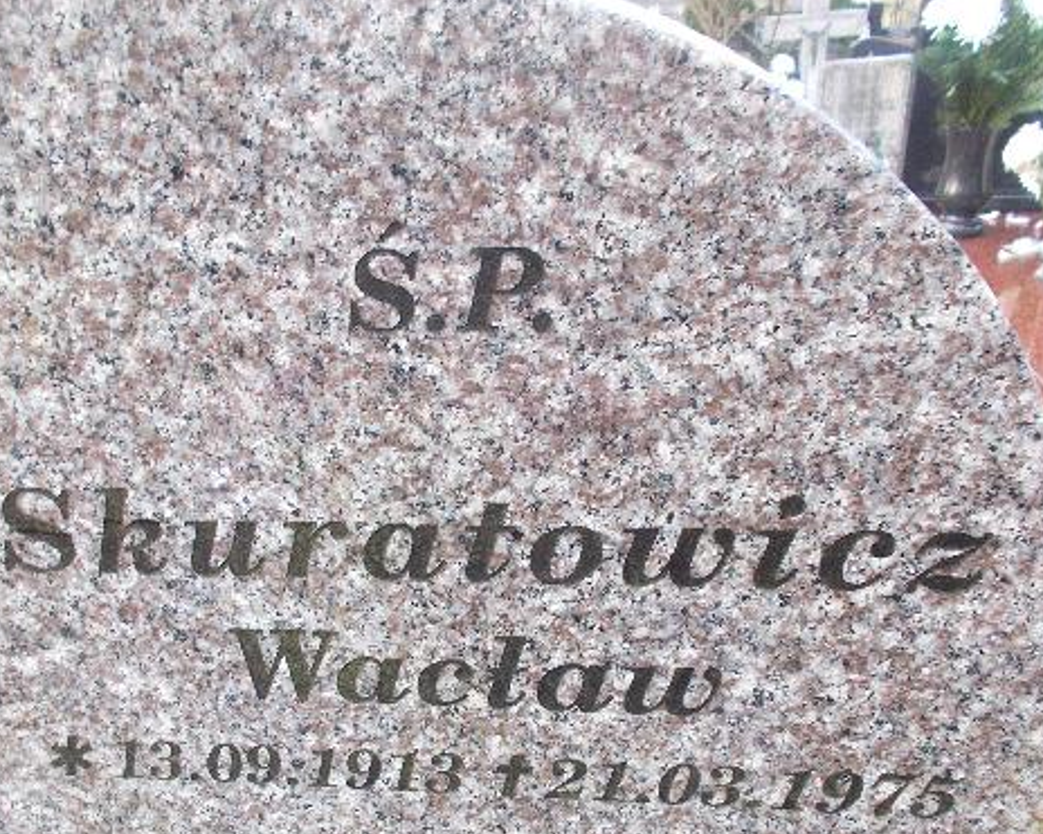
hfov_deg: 51.3
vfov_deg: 41.8
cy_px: 533
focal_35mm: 35
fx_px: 1080
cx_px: 443
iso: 100
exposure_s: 1/25
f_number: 3.2
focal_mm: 4.6
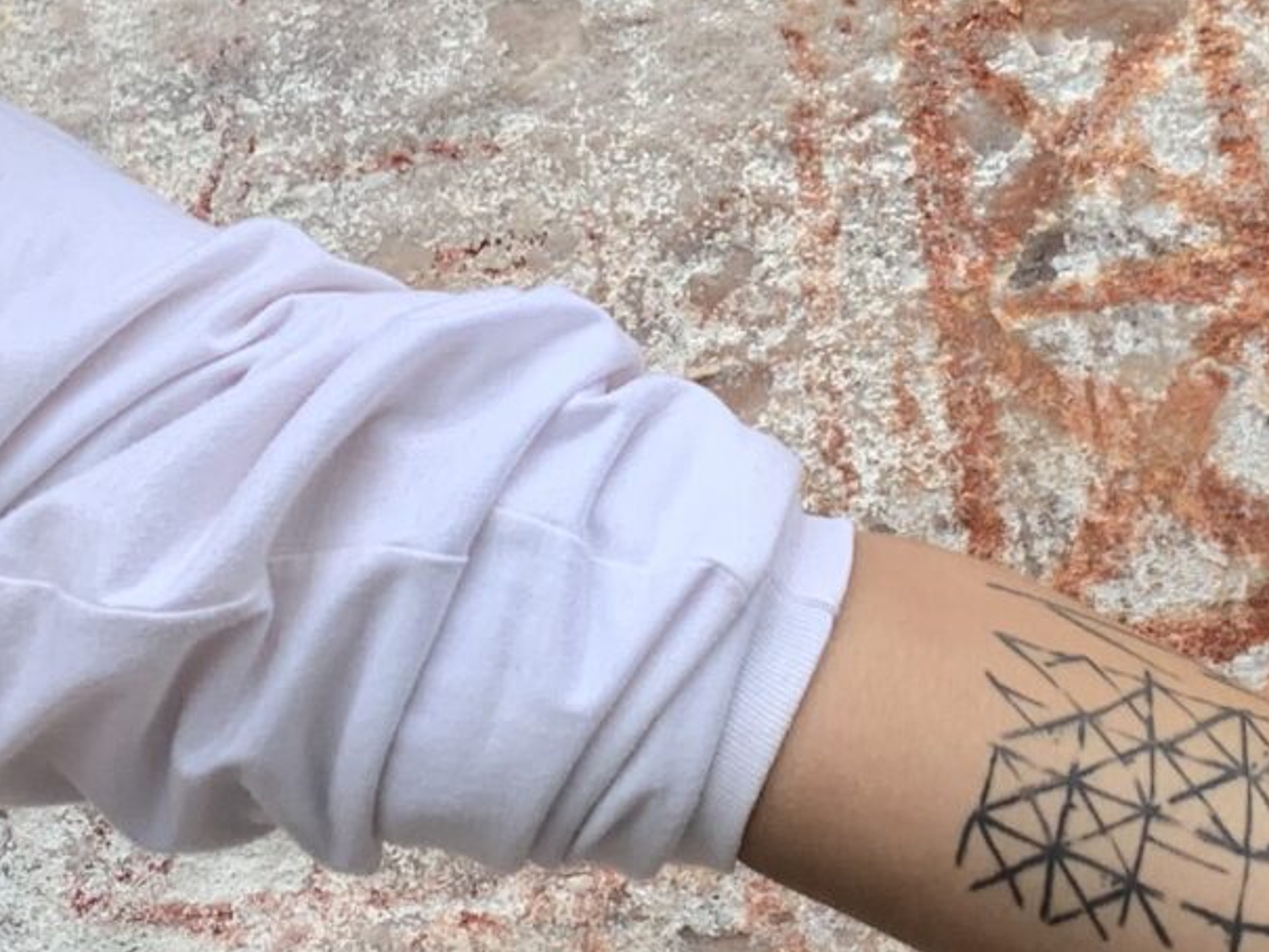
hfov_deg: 17.9
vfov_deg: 13.4
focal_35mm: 110
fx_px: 4033
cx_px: 751
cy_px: 151
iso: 25
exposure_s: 1/306
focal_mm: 4.25
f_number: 1.8
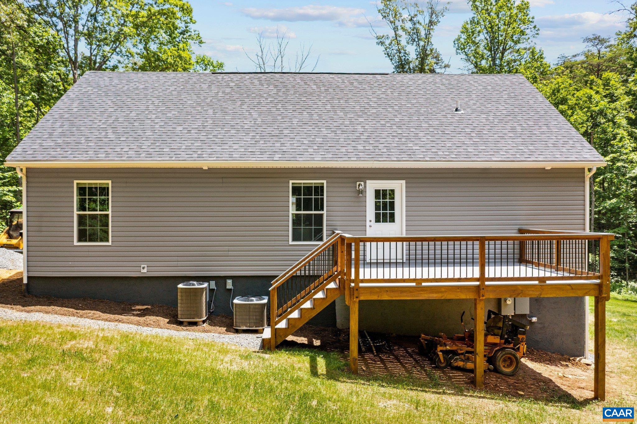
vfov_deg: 46.4
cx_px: 318
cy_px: 212
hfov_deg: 65.5
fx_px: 495
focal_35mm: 28
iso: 100
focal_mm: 10.26
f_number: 2.8
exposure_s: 1/80
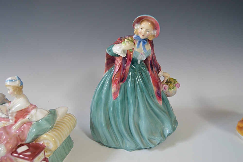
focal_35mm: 34
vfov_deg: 38.3
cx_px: 122
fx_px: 233
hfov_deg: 55.1
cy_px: 81
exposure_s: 1/100
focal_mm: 23
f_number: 5
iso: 400
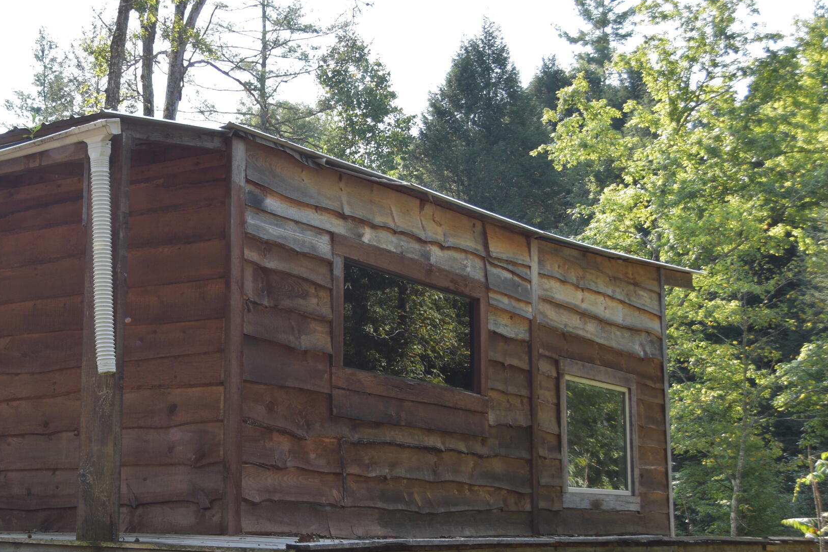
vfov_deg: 22.2
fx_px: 1403
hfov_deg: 31.9
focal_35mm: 61
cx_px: 157
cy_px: 372
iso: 200
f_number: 3.8
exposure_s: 1/400
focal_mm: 22
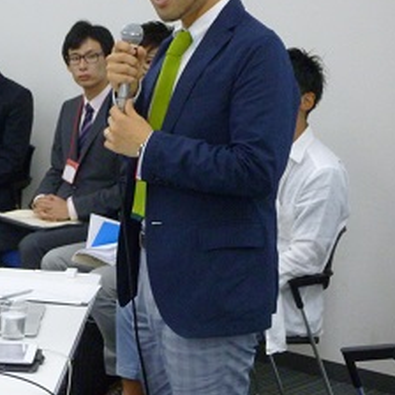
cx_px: -9
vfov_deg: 16.6
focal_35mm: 105
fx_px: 1356
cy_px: 144
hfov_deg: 16.2
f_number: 4
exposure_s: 1/25
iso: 400
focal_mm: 8.6
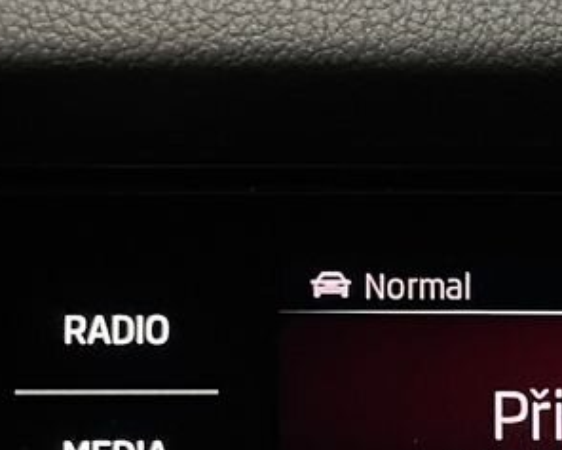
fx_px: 1714
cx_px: 928
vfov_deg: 14.4
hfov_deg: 16.4
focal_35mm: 103
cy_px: 575
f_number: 1.5
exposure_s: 1/30
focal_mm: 5.7
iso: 1000
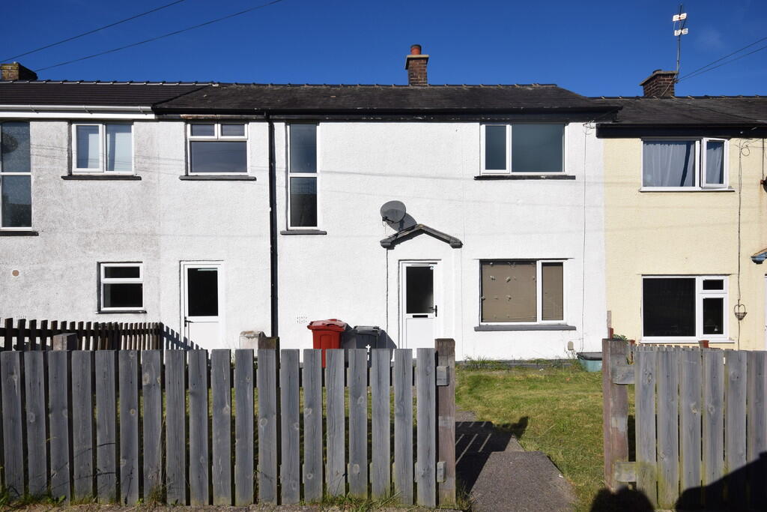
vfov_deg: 63.2
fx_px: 415
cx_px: 384
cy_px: 256
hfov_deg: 85.4
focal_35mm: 20
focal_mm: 13
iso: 200
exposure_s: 1/500
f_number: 11
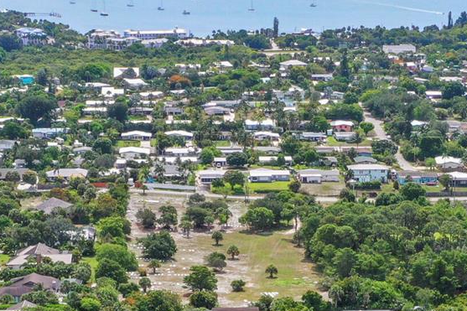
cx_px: 345
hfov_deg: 19.7
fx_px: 1336
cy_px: 464
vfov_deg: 12.6
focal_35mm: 103
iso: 100
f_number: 5.6
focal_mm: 10.26
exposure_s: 1/500
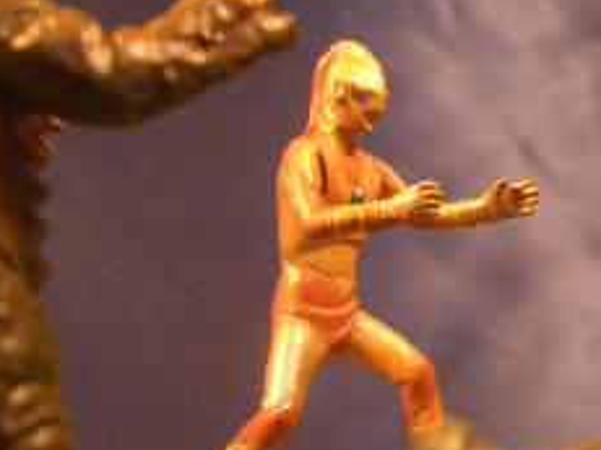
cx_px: 393
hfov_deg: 28.4
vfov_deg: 21.6
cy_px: 198
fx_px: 1180
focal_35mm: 68
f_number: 2.6
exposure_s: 1/40
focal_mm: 5.8
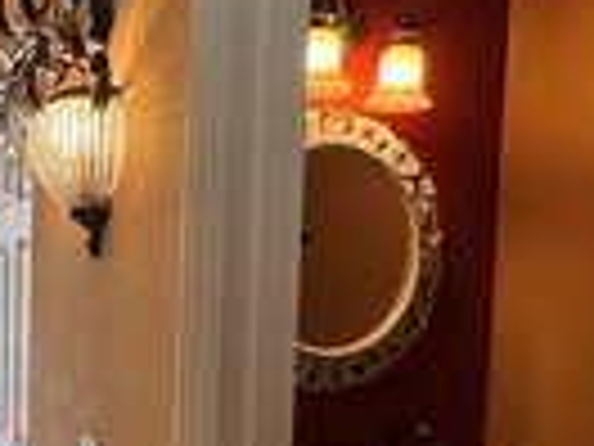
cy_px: 369
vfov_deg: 33.2
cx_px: 101
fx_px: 721
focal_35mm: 42
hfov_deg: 42.4
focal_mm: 1.57
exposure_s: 1/120
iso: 125
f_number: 1.8
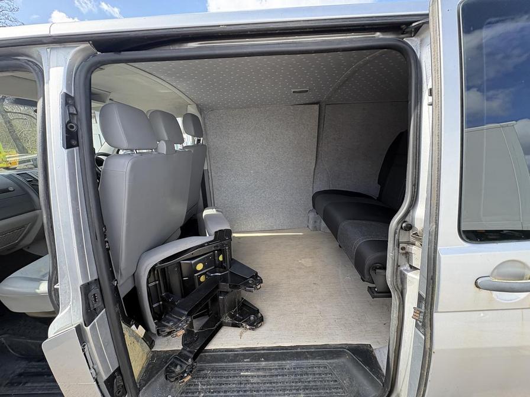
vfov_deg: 85.7
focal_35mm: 14
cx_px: 265
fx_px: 214
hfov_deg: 102.1
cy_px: 198
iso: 80
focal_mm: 2.22
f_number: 2.2
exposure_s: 1/136
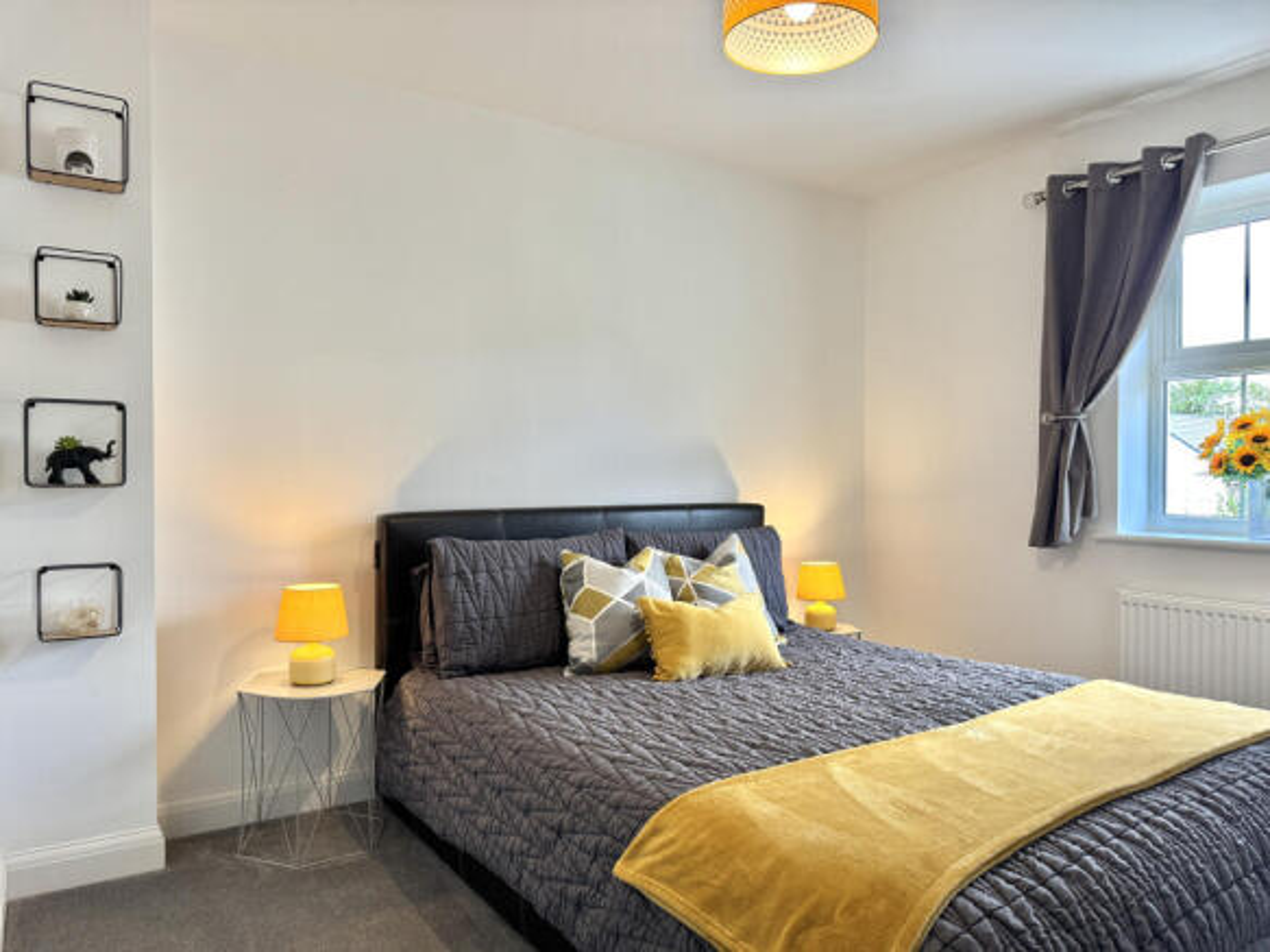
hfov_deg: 71.6
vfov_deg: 56.8
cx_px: 635
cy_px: 476
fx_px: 880
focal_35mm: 24
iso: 125
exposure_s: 1/100
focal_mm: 6.76
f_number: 1.78
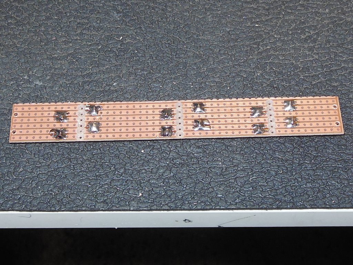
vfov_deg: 42.9
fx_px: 337
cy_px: 132
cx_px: 176
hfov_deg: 55.4
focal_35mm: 33
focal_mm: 6
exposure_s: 1/30
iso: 125
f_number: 3.5
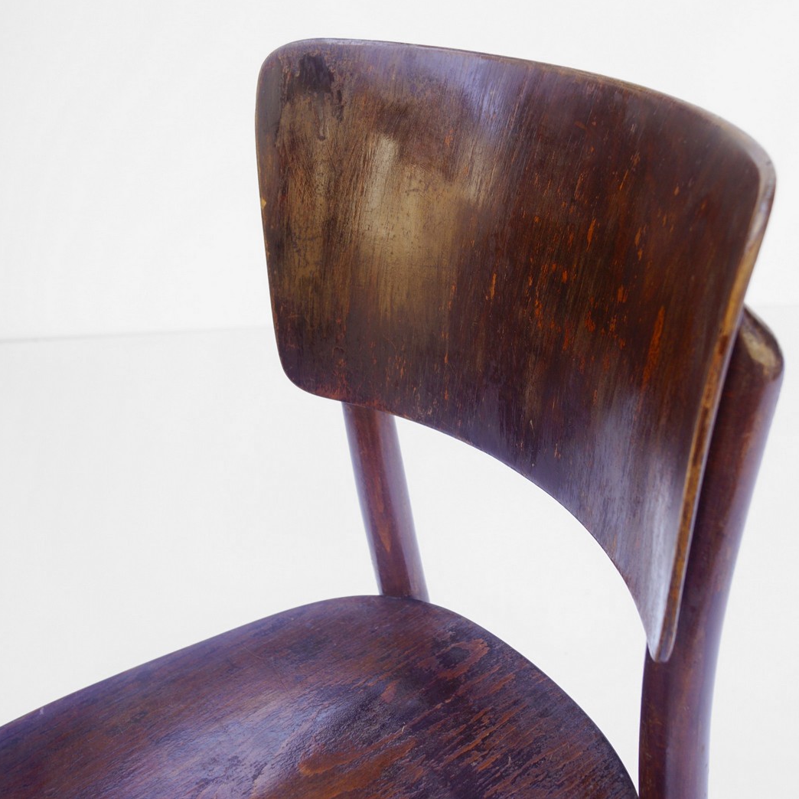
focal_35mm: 43
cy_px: 392
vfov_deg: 39.2
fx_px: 1123
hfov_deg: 39.0
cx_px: 475
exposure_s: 1/100
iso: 100
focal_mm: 22
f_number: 5
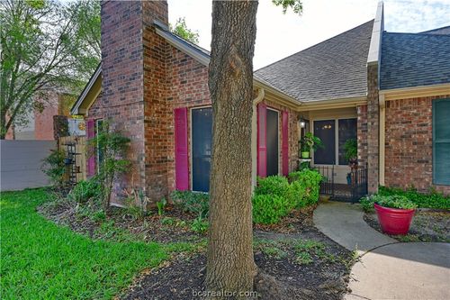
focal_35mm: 20
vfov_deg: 63.2
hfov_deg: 85.4
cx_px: 225
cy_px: 150
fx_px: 244
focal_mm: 19.5
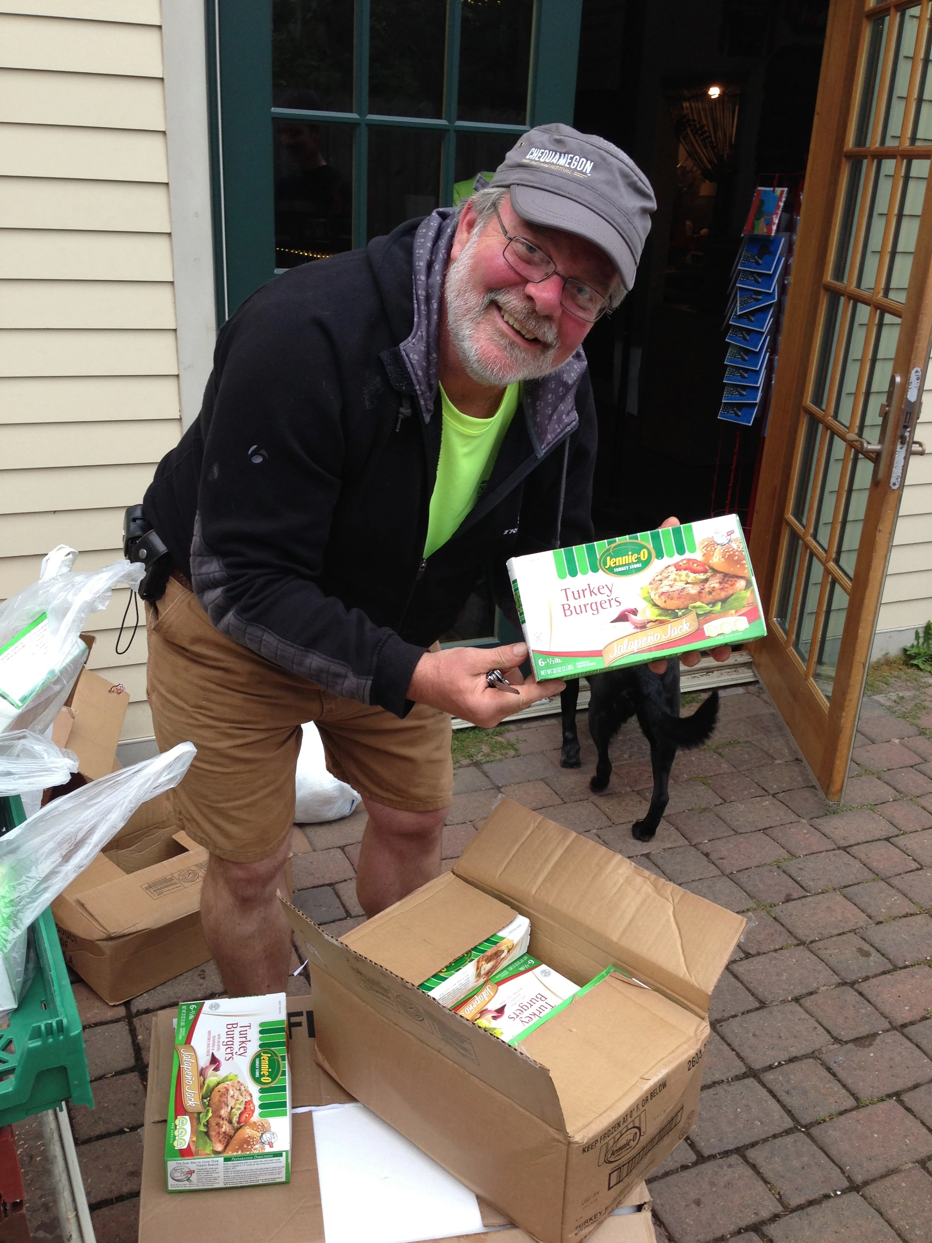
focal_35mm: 33
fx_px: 1185
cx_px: 466
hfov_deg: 42.9
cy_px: 622
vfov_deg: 55.4
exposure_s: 1/120
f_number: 2.4
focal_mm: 4.13
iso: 50
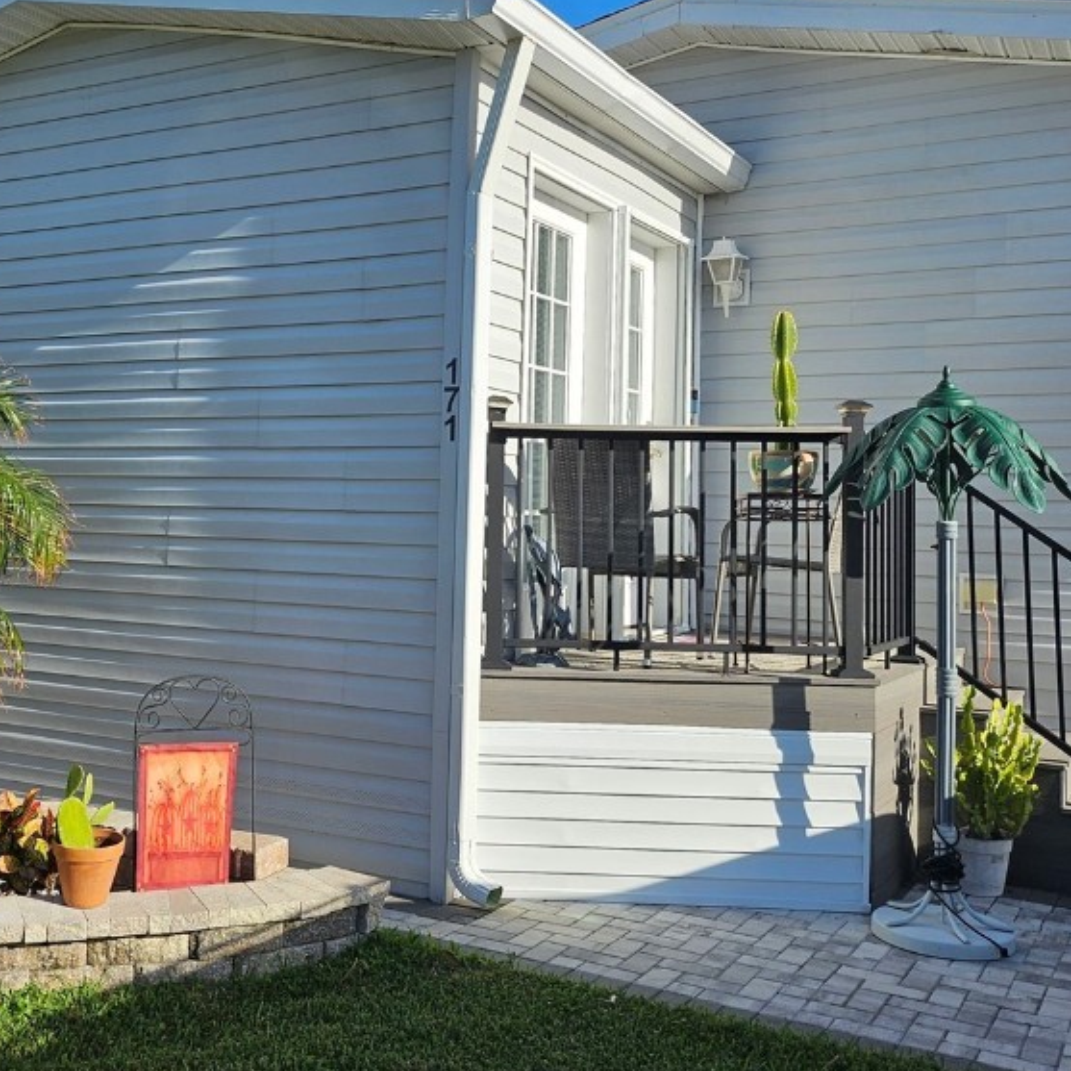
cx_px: 402
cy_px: 467
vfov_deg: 42.8
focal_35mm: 39
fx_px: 1365
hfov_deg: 42.5
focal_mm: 5
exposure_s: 1/4256
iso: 50
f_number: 1.8
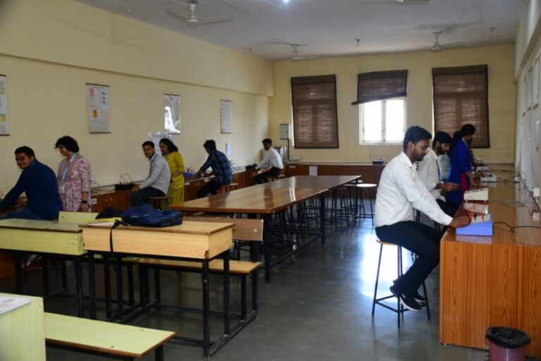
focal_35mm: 33
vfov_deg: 40.0
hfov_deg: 57.2
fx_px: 496
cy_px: 180
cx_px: 270
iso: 1250
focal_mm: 22
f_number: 3.5
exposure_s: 1/125
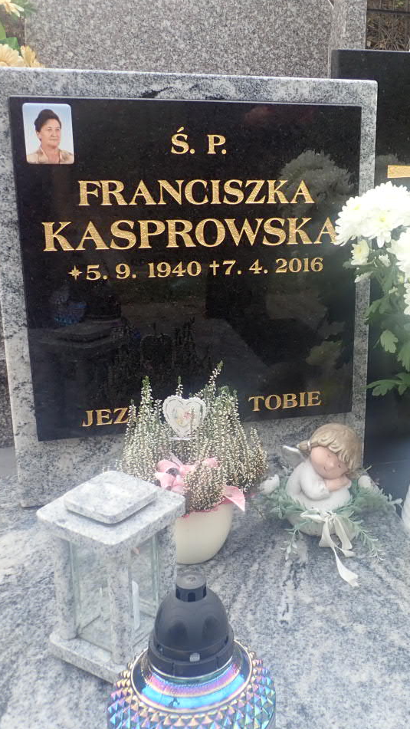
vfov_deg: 46.4
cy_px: 363
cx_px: 373
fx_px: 850
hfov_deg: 26.2
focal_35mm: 44
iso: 100
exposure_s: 1/100
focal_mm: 5.5
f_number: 3.2
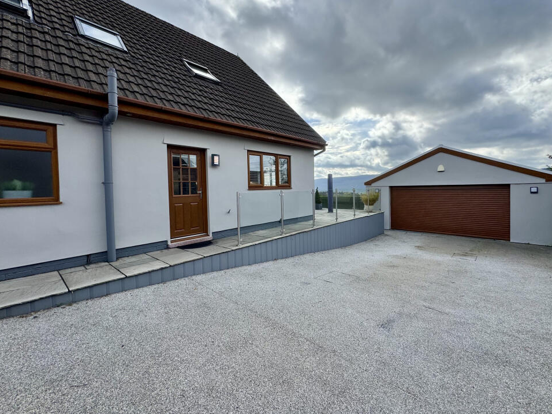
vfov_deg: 81.7
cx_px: 294
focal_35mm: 15
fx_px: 239
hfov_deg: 98.0
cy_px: 194
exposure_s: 1/1420
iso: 50
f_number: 2.2
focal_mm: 2.22
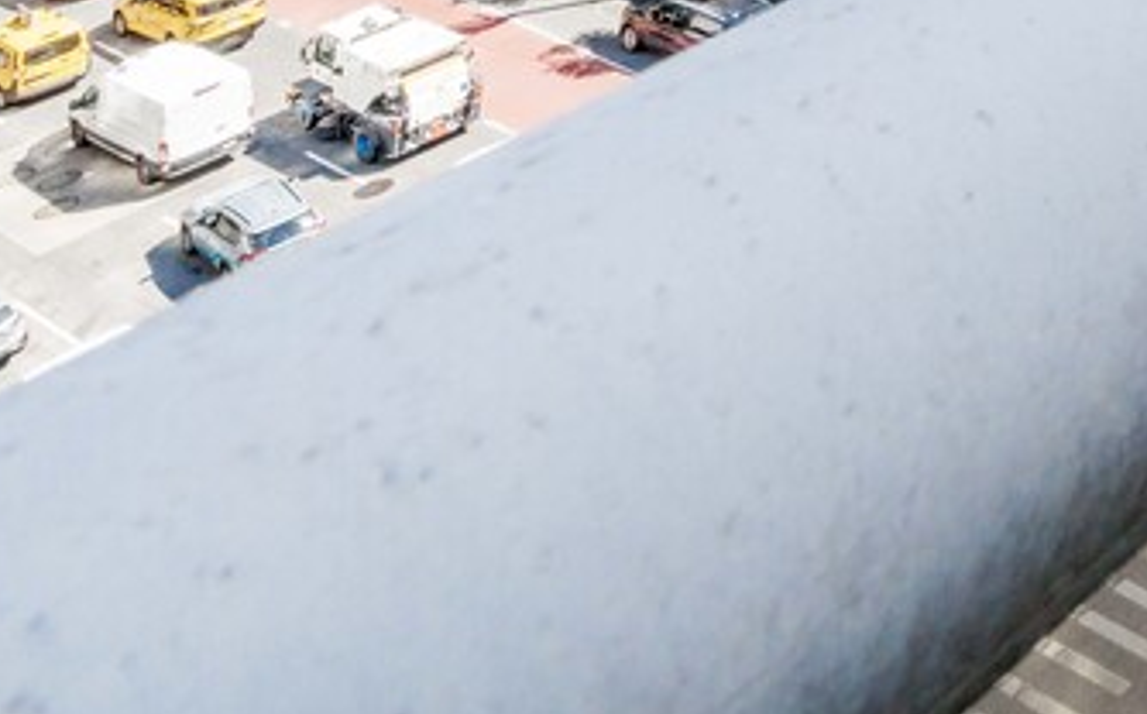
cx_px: 2026
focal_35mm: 55
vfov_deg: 15.6
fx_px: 1718
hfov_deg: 22.6
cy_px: -892
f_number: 10
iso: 320
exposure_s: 1/200
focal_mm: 12
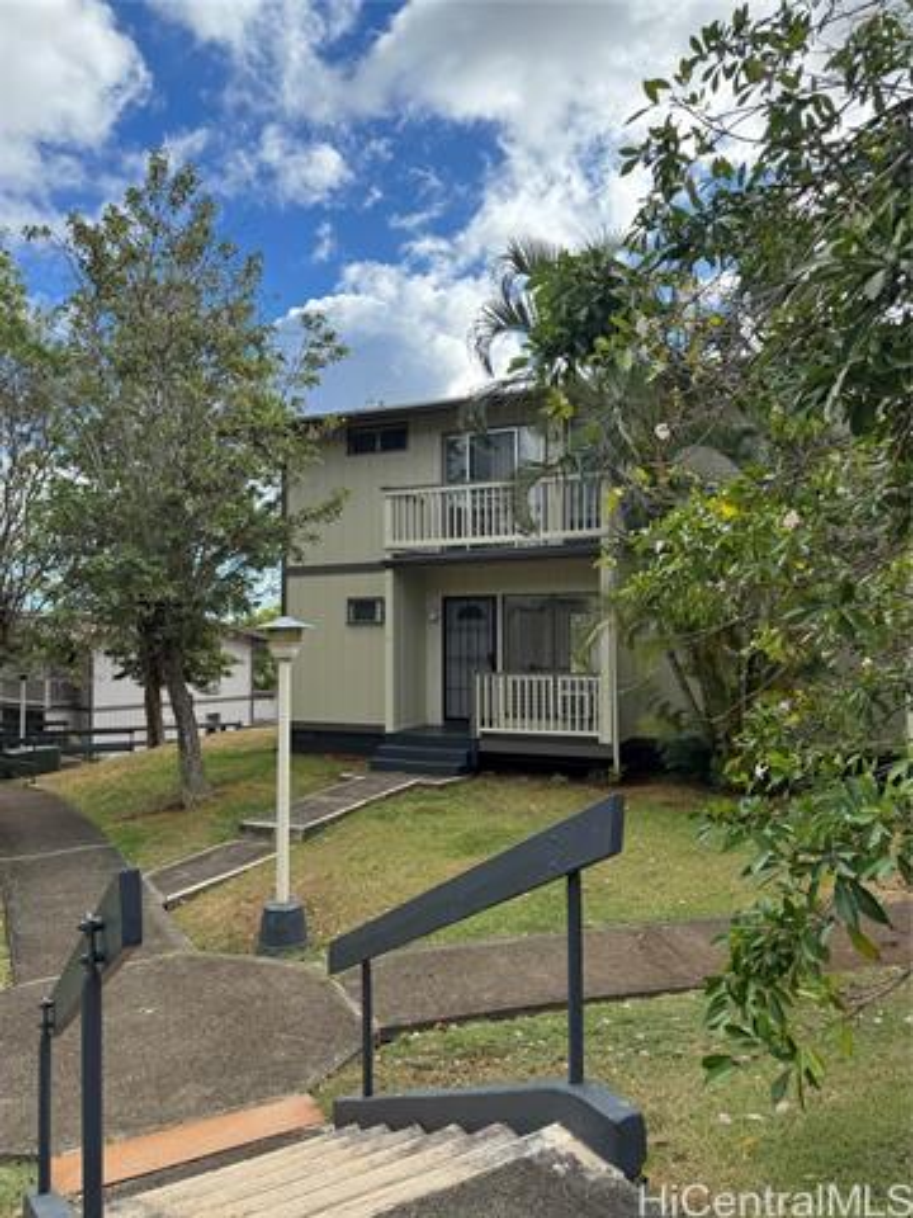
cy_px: 609
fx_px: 844
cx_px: 456
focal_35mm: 24
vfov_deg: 71.6
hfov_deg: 56.8
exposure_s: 1/1721
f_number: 1.78
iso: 80
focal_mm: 6.76
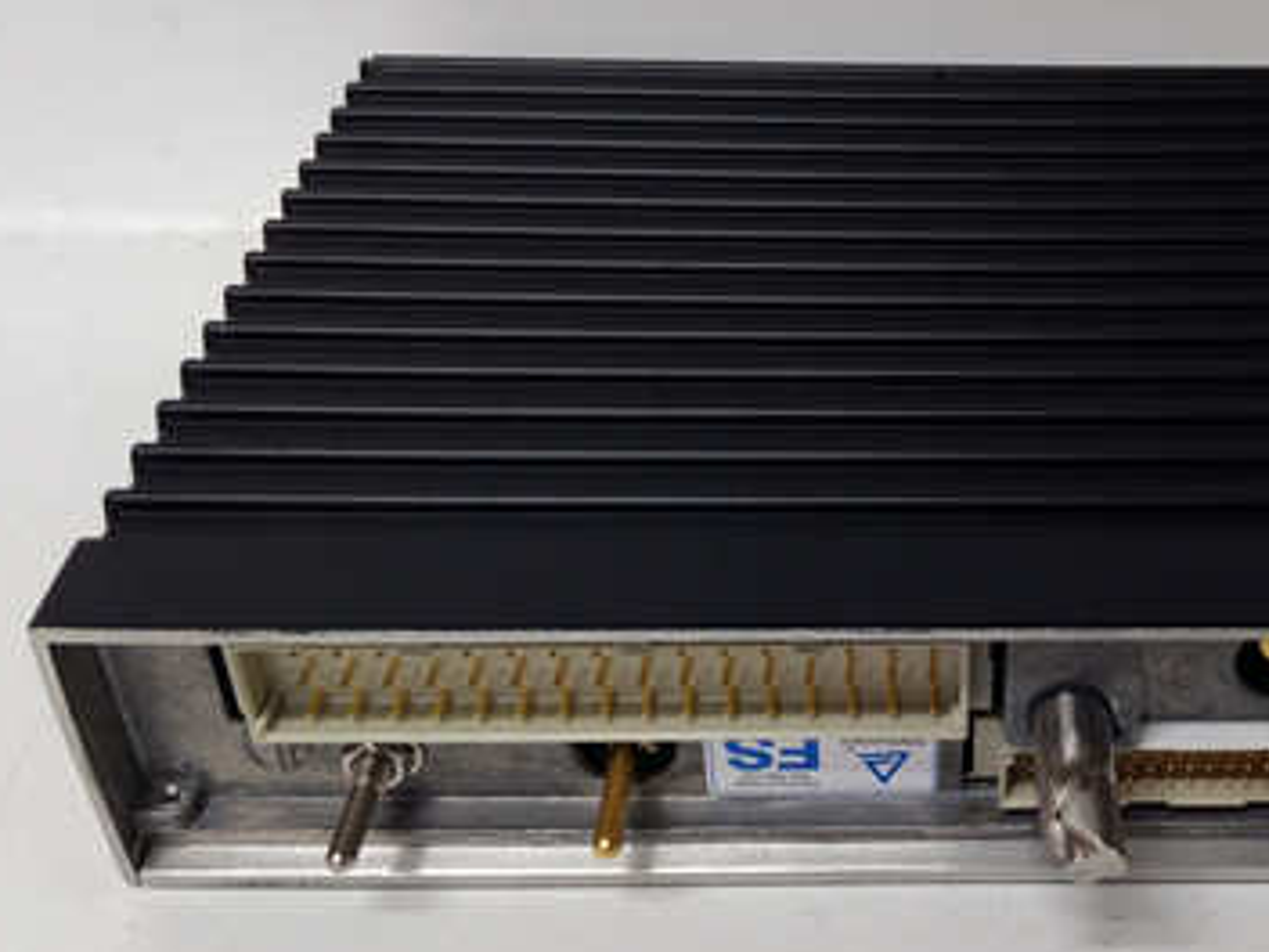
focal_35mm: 46
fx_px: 1686
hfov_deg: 39.7
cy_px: 429
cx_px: 1002
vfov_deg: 31.5
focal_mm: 3.79
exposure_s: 1/33
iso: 238
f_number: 2
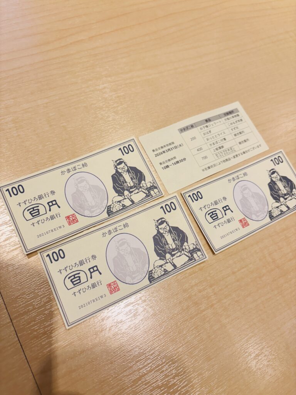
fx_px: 296
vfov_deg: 67.3
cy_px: 198
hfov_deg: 53.1
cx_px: 148
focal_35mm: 26
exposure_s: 1/100
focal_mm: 5.96
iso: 64
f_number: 1.6
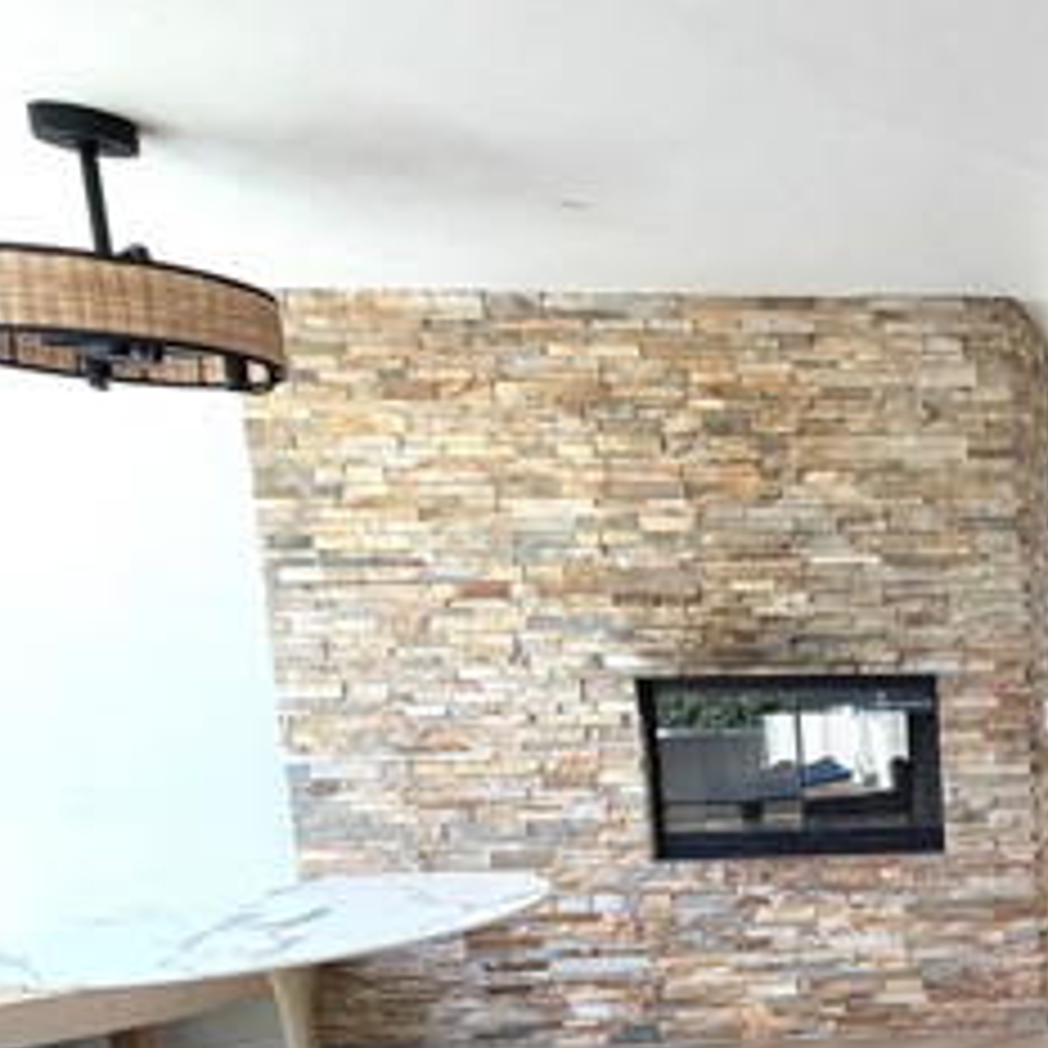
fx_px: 1165
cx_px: 1354
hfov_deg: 34.6
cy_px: 751
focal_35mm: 34
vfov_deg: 47.1
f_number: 2.2
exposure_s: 1/120
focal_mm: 2.22
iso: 100
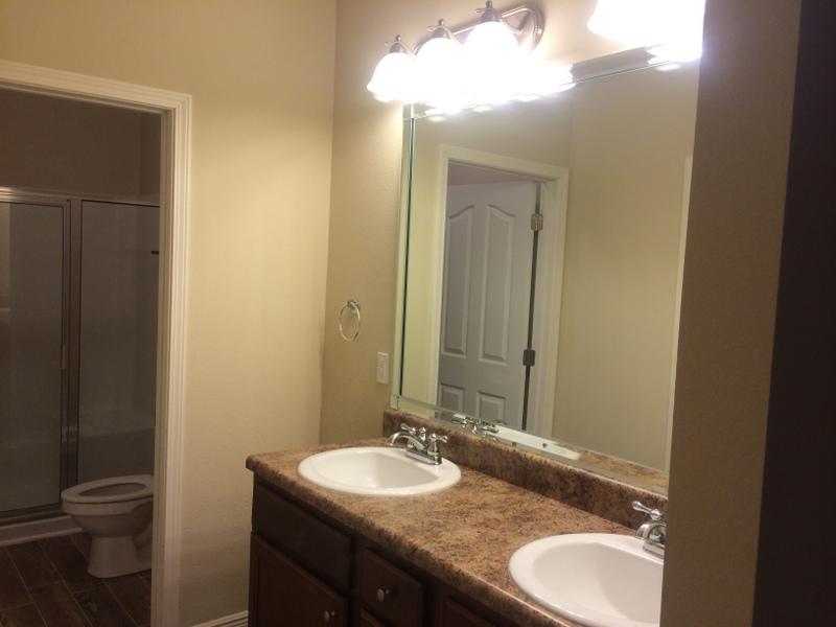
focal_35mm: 30
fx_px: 725
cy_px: 314
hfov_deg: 60.0
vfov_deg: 46.8
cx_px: 418
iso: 50
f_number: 2.2
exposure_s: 1/40
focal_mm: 4.12
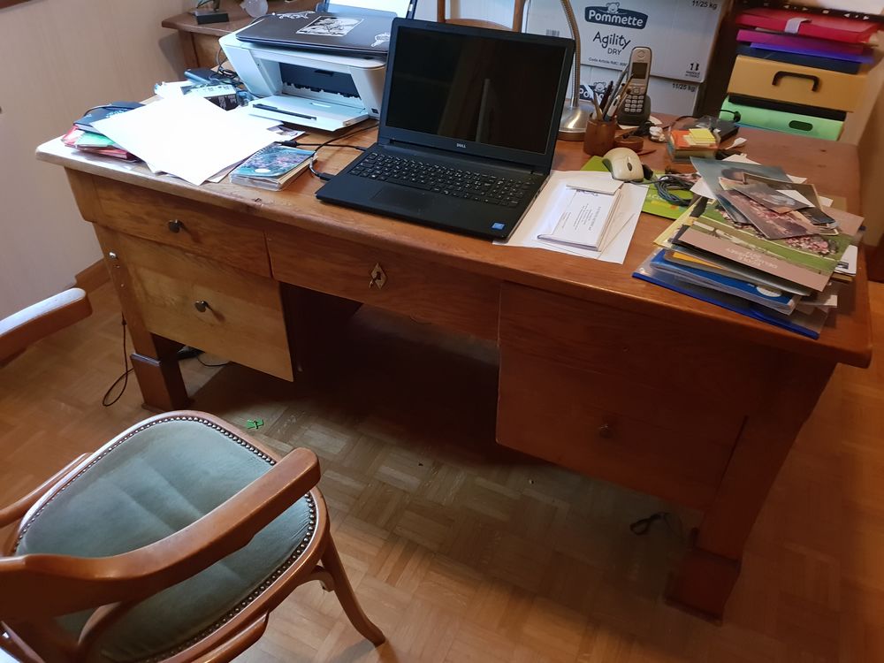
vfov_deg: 53.1
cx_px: 442
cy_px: 332
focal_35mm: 26
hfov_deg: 67.3
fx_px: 664
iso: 500
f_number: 1.5
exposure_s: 1/10
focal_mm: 4.3
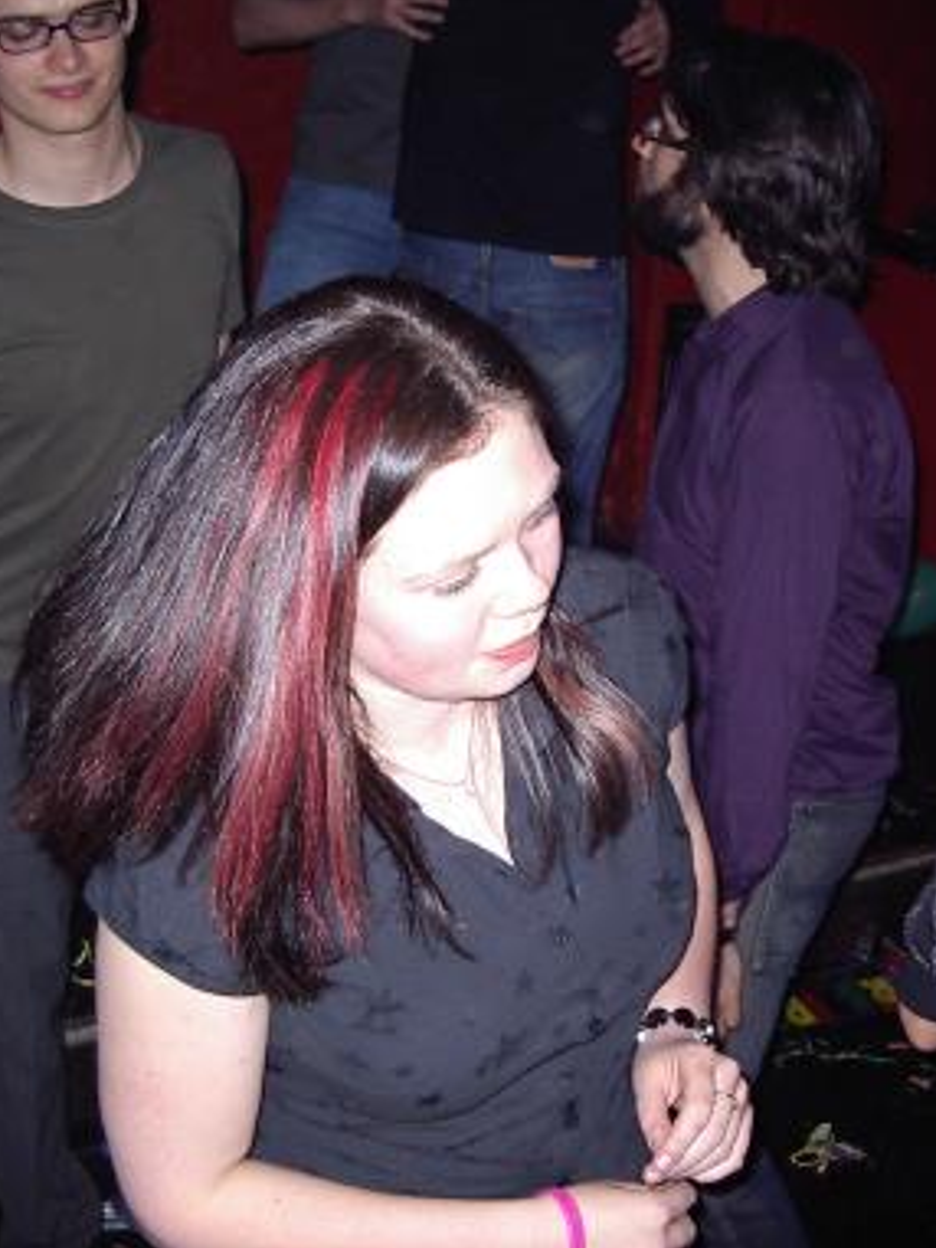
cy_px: 622
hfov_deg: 28.6
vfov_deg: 37.5
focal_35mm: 51
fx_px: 1838
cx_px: 501
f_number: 2.6
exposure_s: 1/60
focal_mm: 5.8
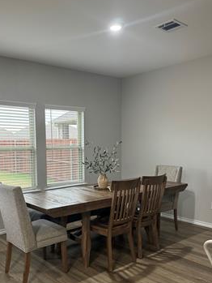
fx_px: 269
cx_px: 74
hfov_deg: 42.5
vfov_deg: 54.9
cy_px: 169
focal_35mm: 33
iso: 160
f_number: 1.78
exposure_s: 1/60
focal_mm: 6.76
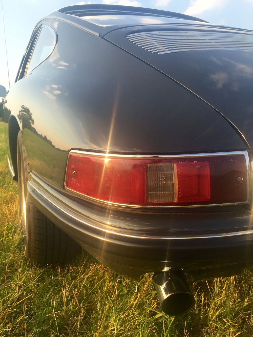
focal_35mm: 29
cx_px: 126
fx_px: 283
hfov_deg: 48.2
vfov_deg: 61.7
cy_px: 168
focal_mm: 4.15
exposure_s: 1/430
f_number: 2.2
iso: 32
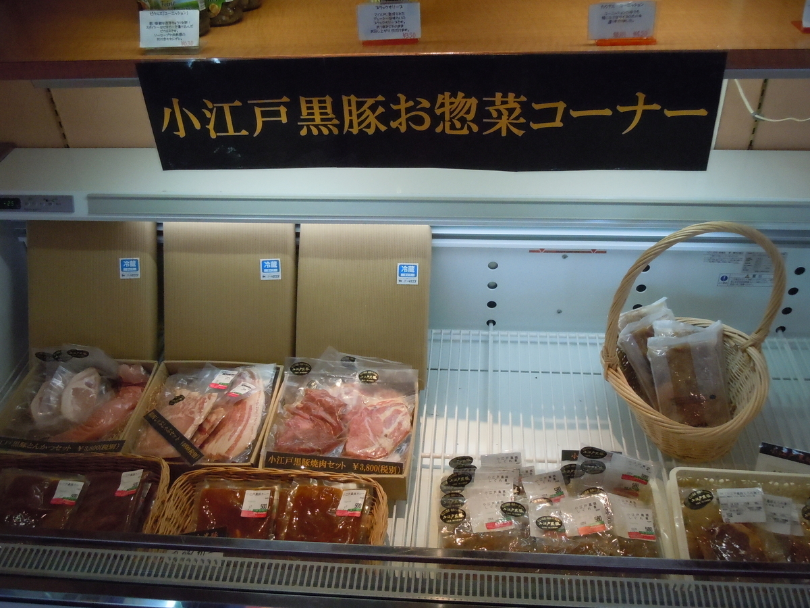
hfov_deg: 55.4
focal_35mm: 33
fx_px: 772
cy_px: 304
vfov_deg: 42.9
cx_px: 405
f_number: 4
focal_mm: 5.9
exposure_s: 1/125
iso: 800
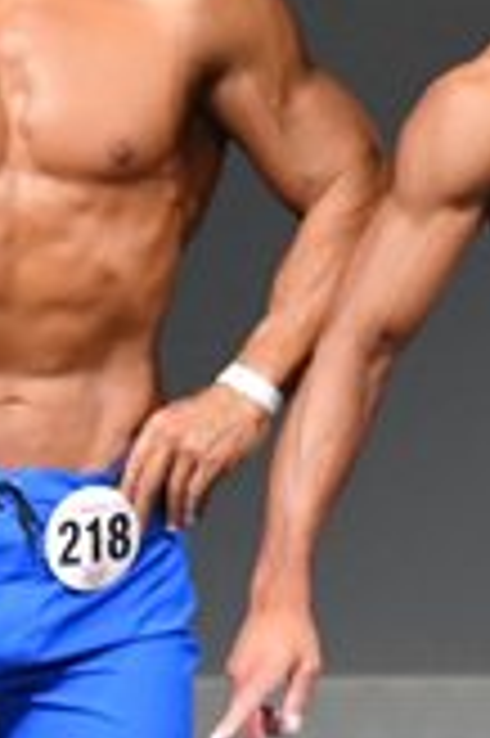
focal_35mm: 1490
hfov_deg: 0.9
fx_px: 30483
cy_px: 540
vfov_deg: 1.4
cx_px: 155
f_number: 5.6
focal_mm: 210
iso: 5000
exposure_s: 1/400
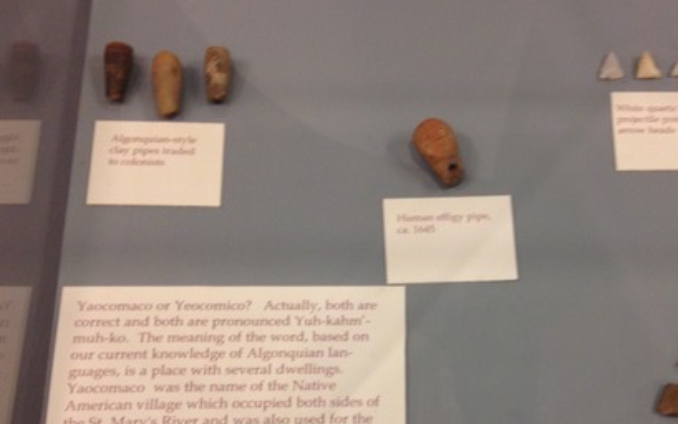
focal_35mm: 58
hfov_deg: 34.8
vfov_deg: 22.0
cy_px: 364
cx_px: 444
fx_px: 1072
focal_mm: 4.28
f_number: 2.4
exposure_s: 1/20
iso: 100
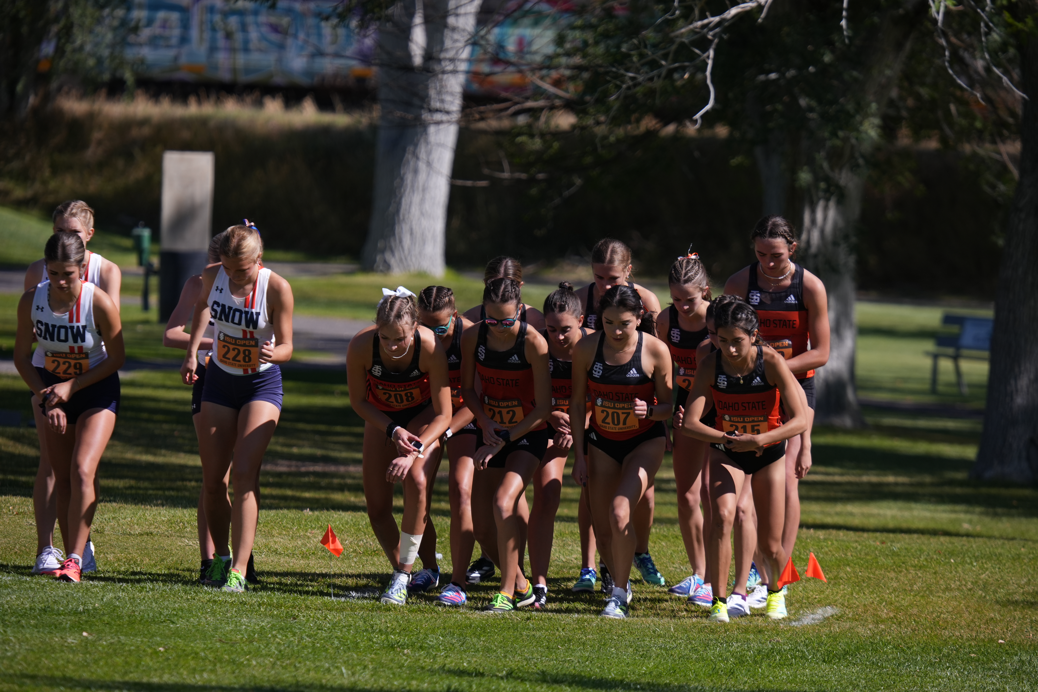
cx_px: 519
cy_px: 346
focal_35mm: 473
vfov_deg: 2.9
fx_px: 13643
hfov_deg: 4.4
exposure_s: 1/1000
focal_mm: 473.2
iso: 320
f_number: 8
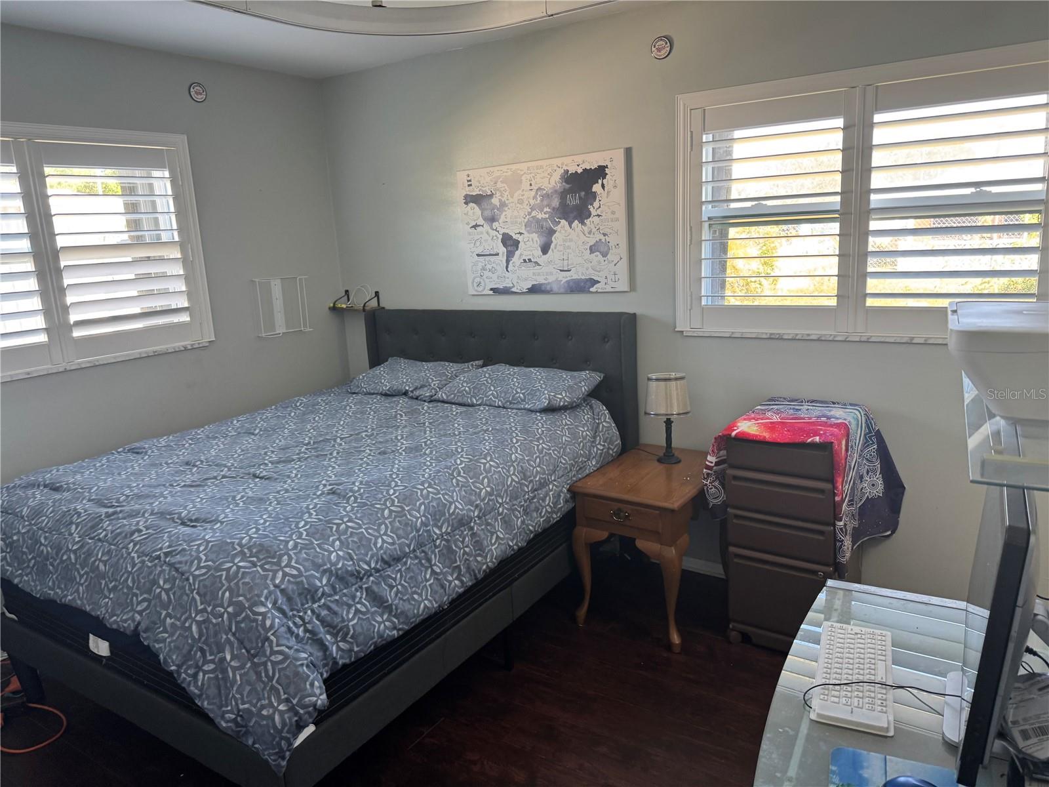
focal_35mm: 24
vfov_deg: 56.8
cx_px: 524
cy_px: 394
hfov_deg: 71.6
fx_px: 727
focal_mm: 6.76
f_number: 1.78
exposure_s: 1/60
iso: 160
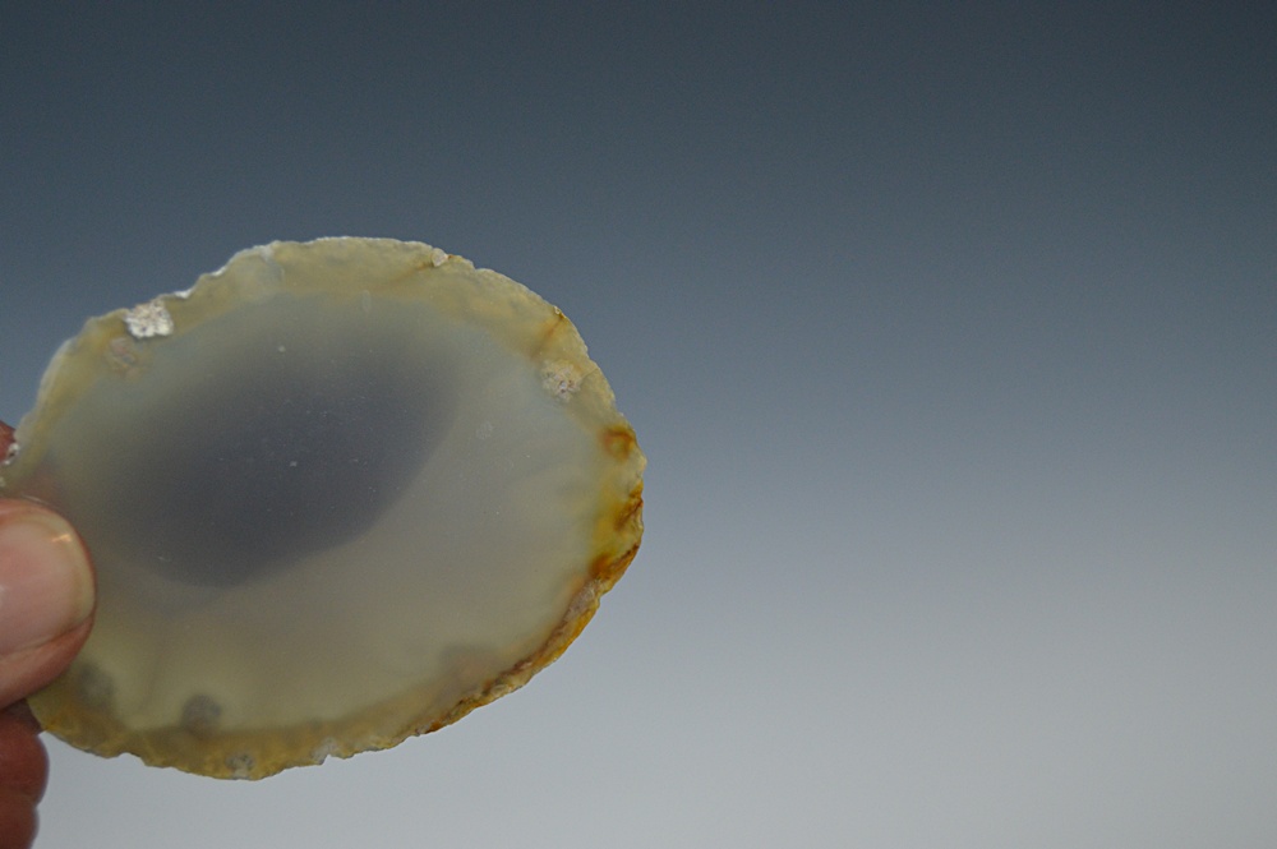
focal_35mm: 82
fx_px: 2924
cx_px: 638
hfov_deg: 24.6
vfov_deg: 16.5
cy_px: 424
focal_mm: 55
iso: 900
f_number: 5.6
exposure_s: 1/60
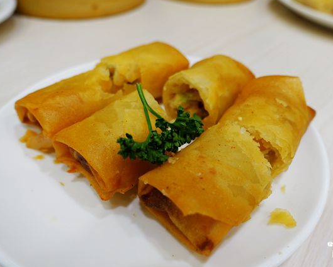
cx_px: 199
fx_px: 296
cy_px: 133
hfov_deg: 58.3
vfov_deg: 48.5
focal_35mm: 30
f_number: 2.8
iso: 125
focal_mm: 9.4
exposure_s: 1/30
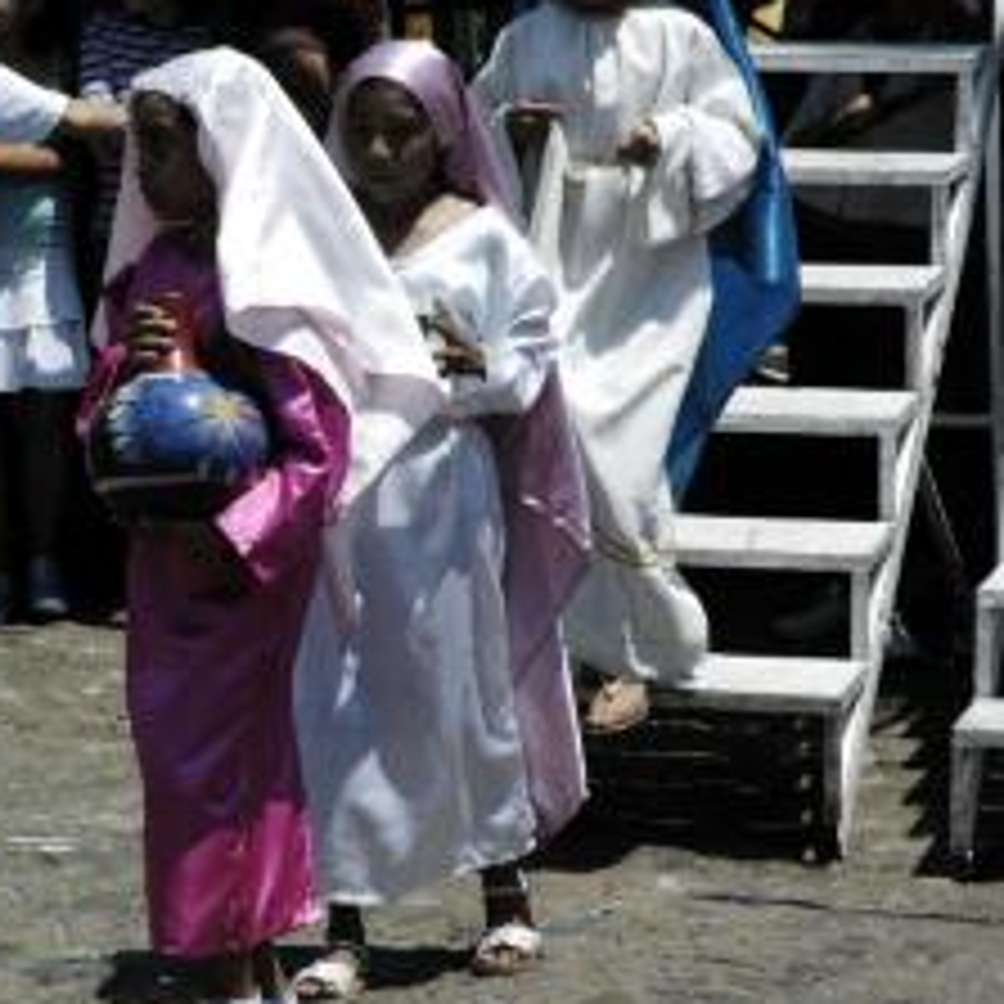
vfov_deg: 10.9
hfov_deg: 10.9
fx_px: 5250
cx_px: 189
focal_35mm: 160
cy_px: 441
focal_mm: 70
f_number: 16
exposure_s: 1/1000
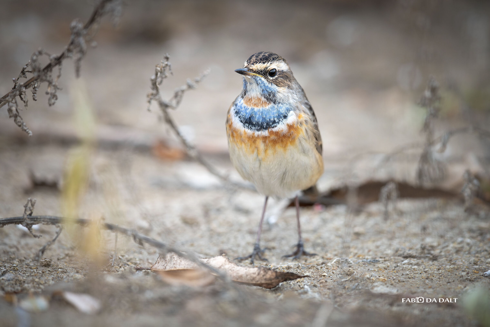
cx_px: 245
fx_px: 6805
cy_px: 164
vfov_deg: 2.7
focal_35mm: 500
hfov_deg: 4.1
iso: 1000
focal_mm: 500
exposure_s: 1/1250
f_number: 4
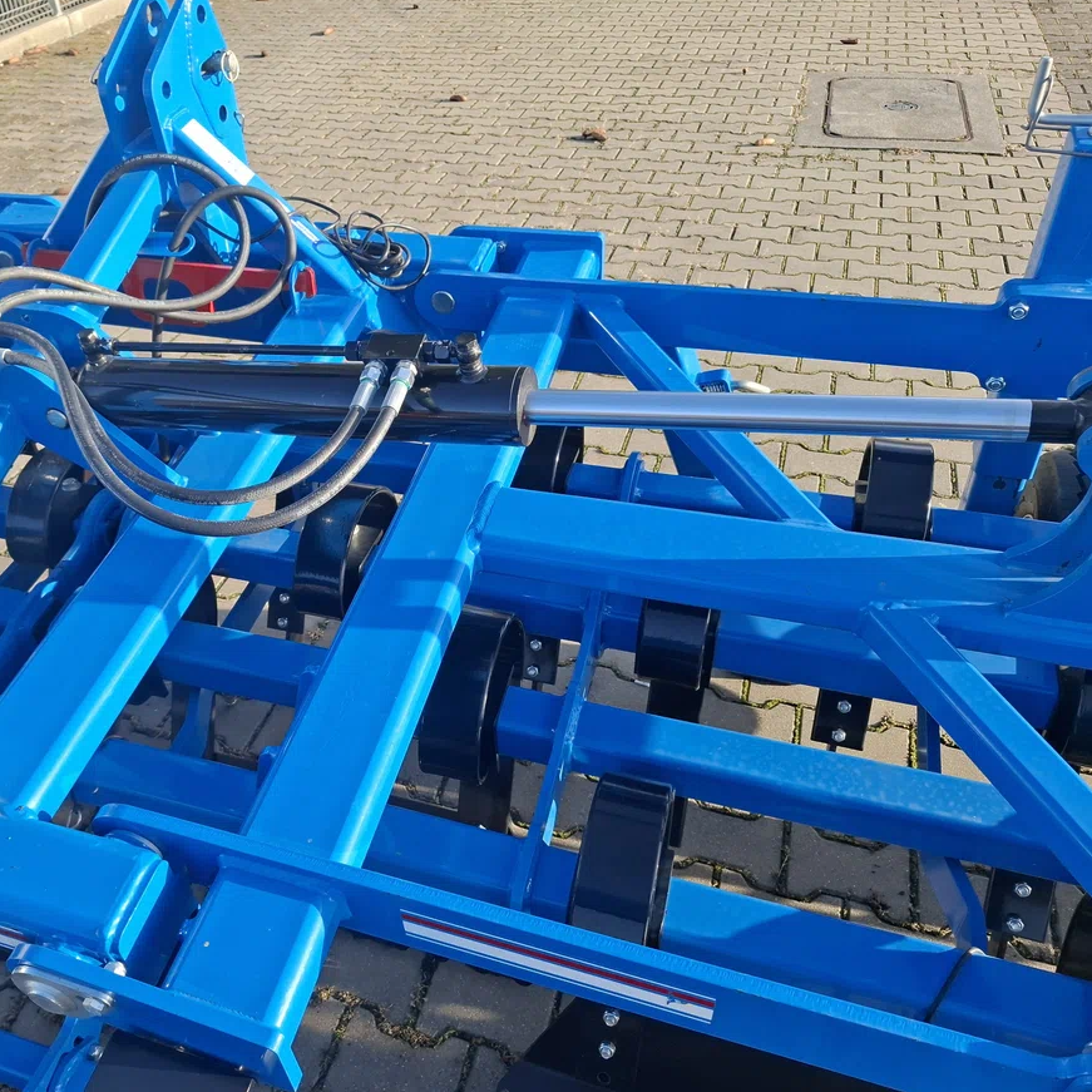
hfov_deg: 56.4
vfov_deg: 57.3
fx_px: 999
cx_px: 390
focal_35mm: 28
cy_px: 558
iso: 50
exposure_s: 1/614
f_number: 1.8
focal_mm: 5.54
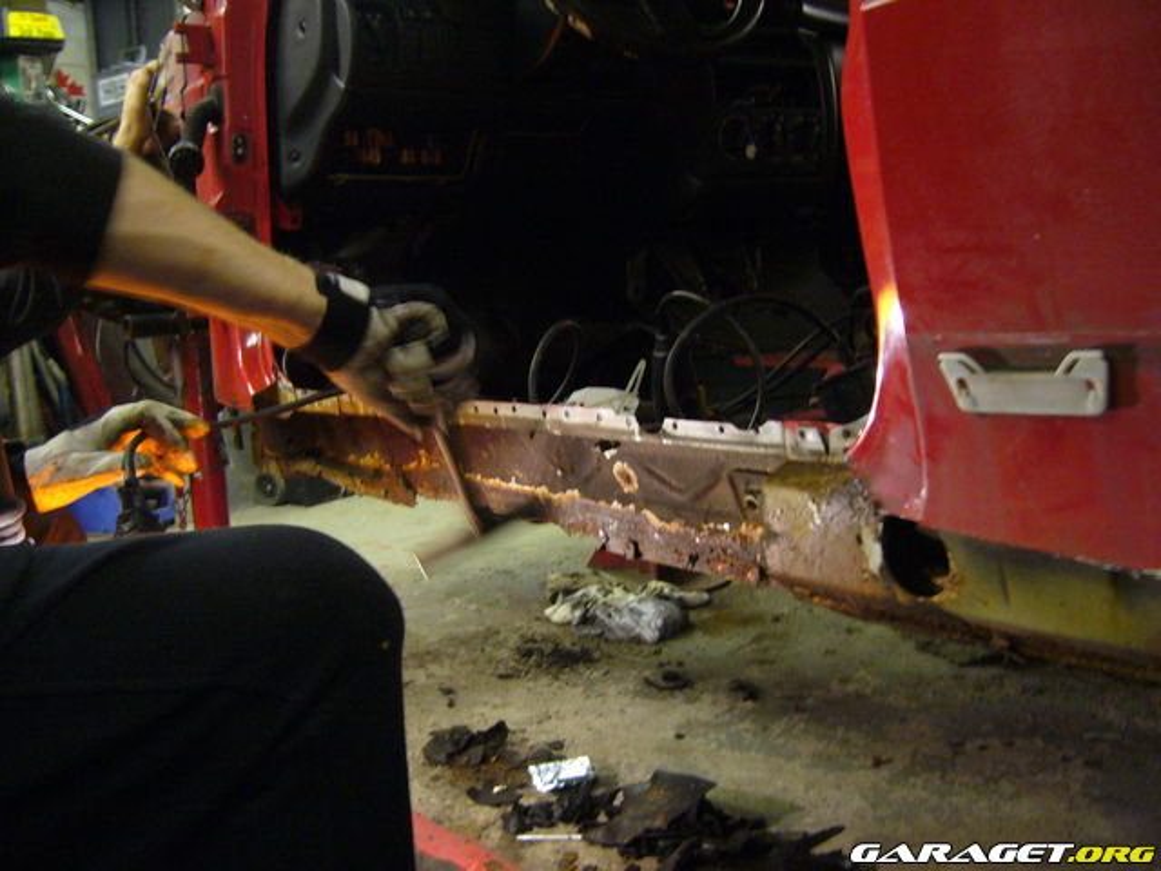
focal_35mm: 35
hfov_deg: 52.6
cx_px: 580
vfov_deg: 40.7
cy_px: 436
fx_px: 1174
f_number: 2.8
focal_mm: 5.8
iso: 200
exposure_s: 1/8
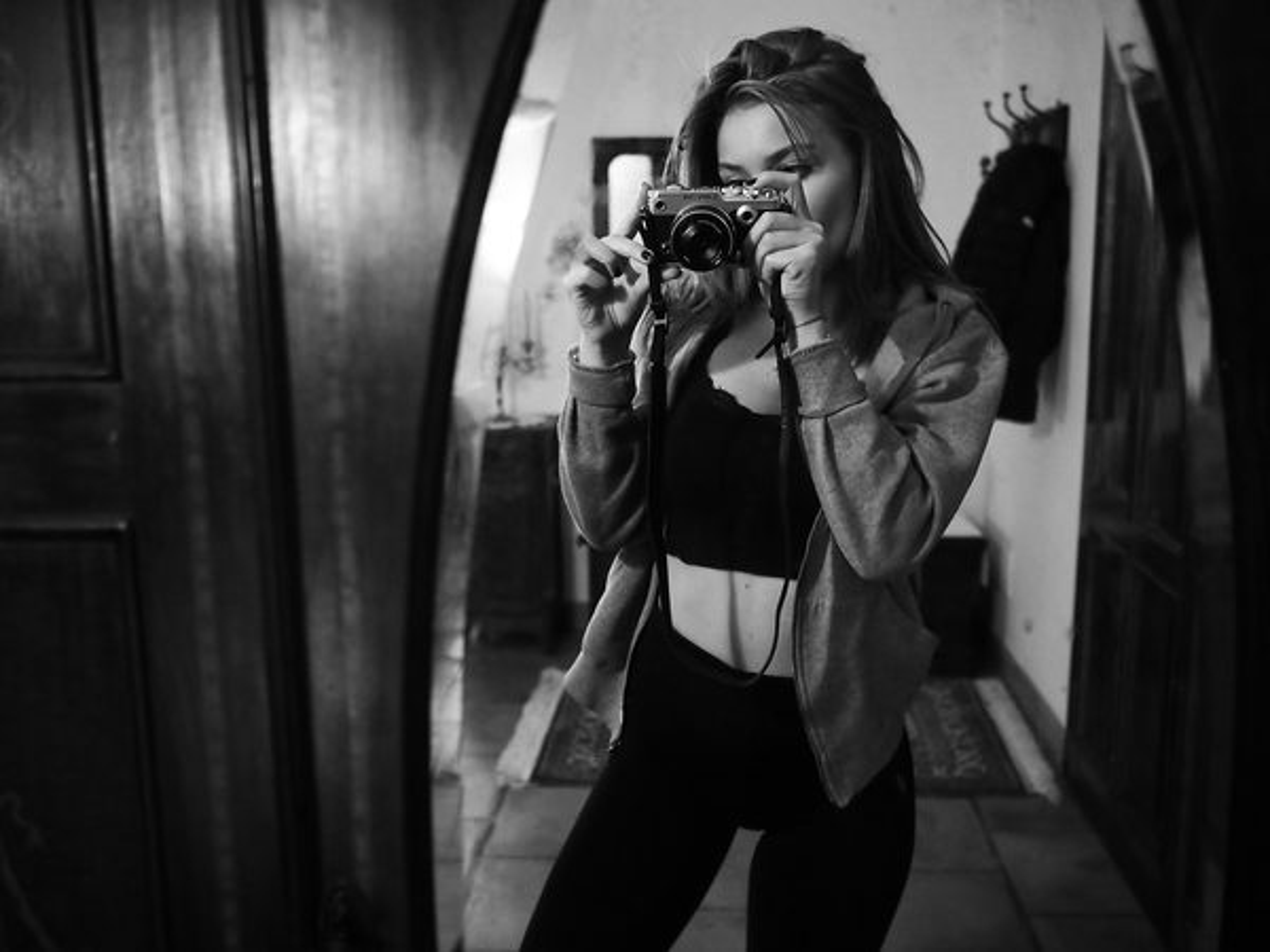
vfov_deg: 41.8
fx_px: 1247
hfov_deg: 54.0
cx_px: 635
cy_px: 476
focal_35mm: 34
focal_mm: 17
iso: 1600
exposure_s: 1/25
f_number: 1.8
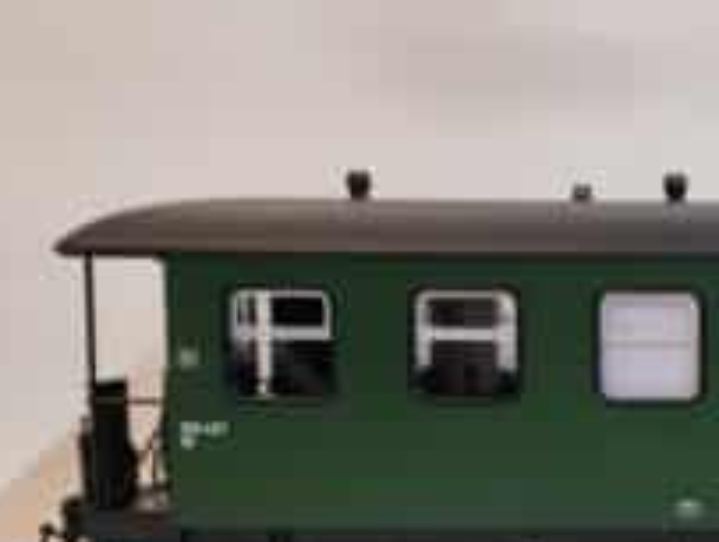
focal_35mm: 59
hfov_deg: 29.2
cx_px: 811
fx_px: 1228
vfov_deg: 24.8
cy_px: 349
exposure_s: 1/100
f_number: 1.8
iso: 250
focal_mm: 6.7
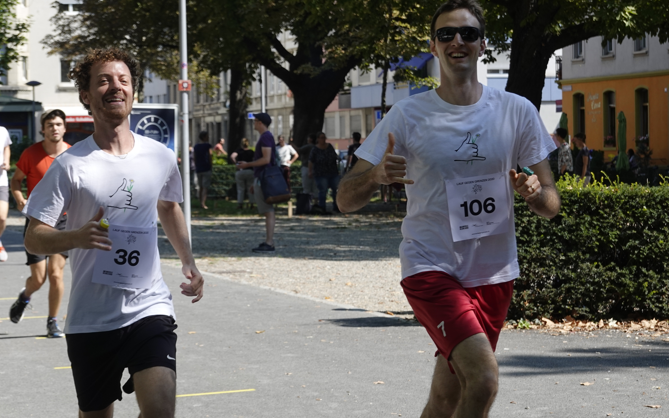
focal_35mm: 118
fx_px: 2151
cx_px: 365
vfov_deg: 11.1
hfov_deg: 17.7
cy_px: 200
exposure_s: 1/640
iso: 125
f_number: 4
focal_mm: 36
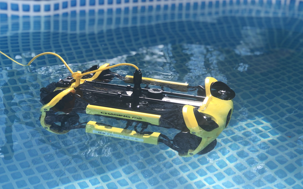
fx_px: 570
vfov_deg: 18.9
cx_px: 154
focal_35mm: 69
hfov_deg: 29.8
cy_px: 99
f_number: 2.8
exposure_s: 1/615
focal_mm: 6.6
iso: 20
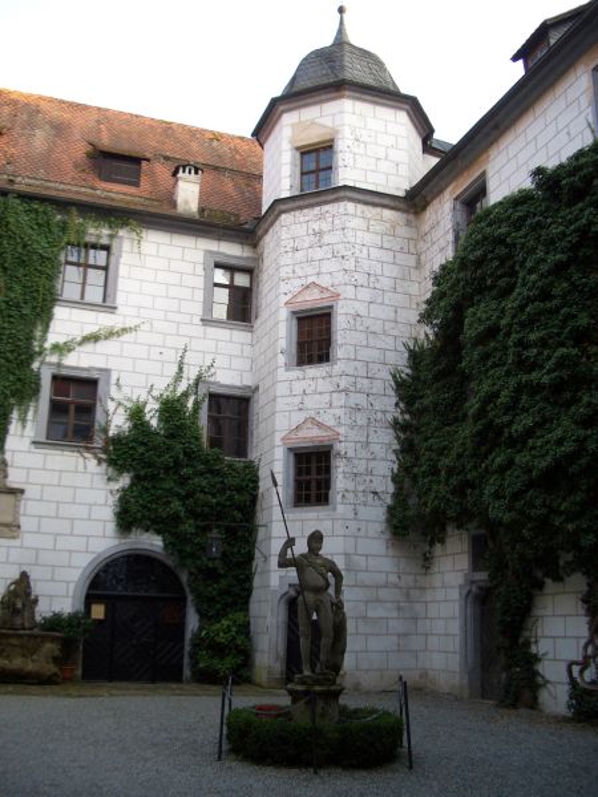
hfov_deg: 40.7
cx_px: 299
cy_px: 398
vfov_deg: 52.6
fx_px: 806
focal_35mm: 35
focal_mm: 5.8
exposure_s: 1/60
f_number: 2.6
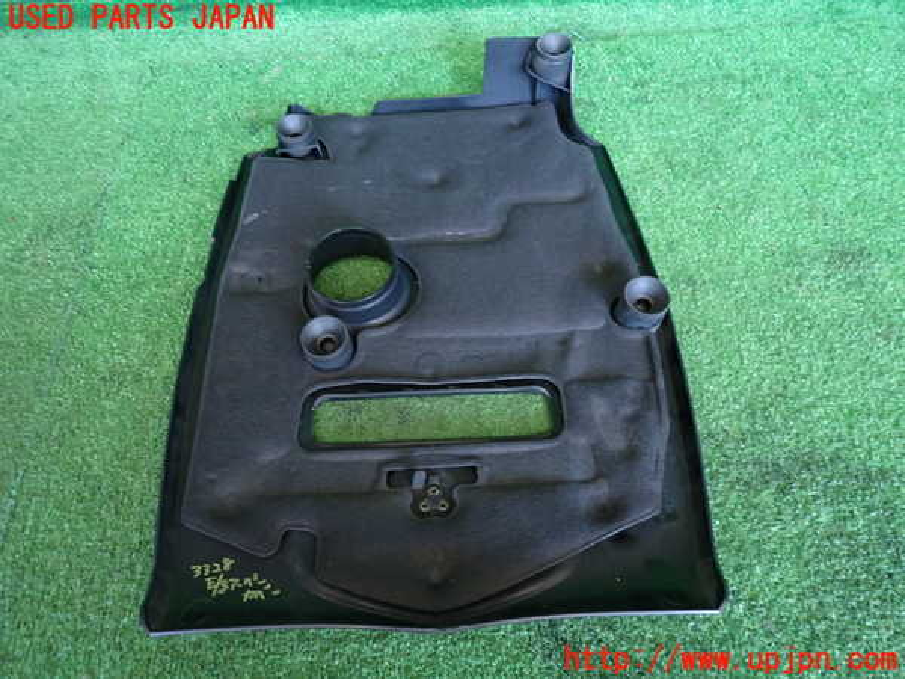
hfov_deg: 69.4
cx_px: 452
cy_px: 340
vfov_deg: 54.9
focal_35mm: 25
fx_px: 654
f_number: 2
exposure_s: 1/30
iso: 320
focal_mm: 4.5
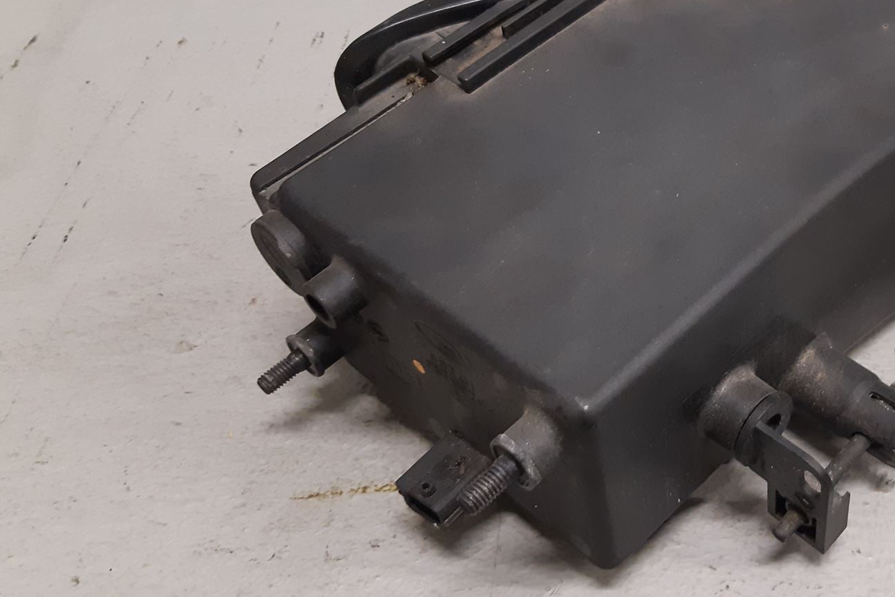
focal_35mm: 43
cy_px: 241
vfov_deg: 31.1
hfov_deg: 43.4
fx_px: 1069
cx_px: 709
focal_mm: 3.93
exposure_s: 1/50
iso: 200
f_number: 1.7
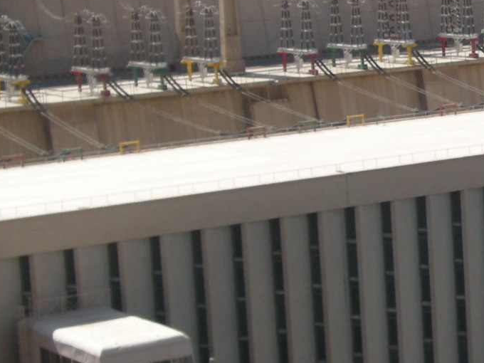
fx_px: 1971
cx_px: 606
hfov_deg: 13.5
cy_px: 226
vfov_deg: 10.5
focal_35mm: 141
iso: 64
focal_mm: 7.9
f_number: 8
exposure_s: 1/130
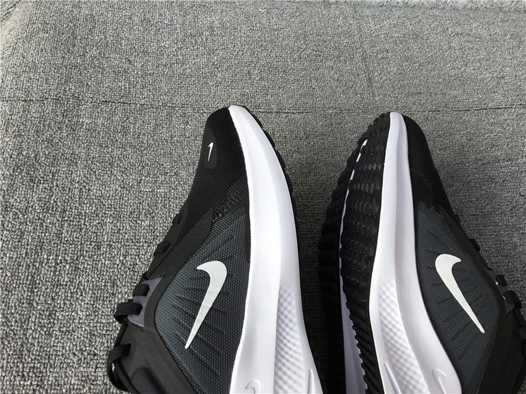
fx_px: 471
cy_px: 197
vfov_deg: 45.4
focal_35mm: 31
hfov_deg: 58.4
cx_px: 263
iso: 25
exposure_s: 1/342
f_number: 2.4
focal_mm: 3.3
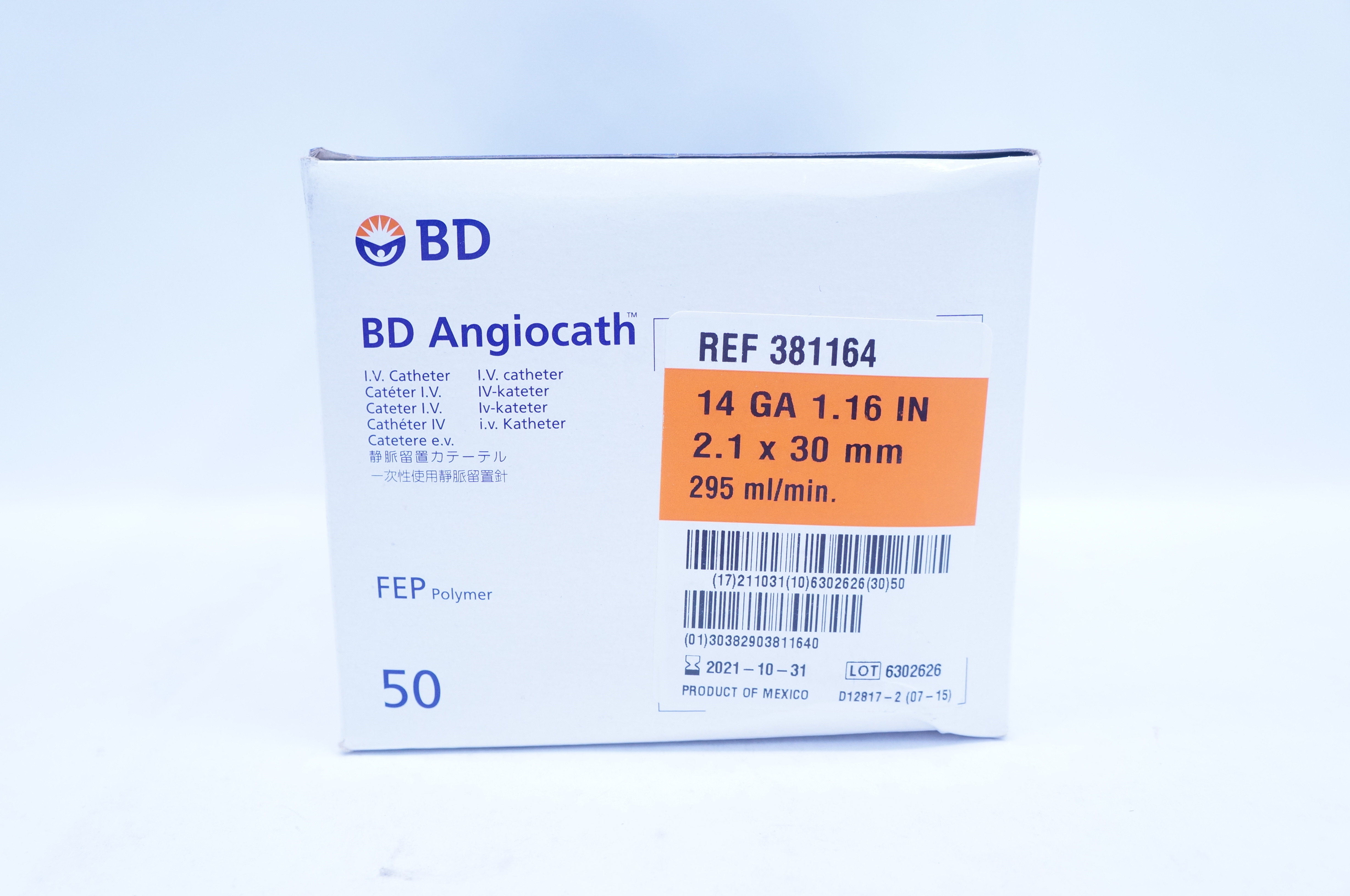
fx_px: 1180
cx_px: 675
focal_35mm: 32
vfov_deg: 41.6
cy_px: 448
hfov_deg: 59.5
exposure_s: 1/100
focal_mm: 21
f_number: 5.6
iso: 800
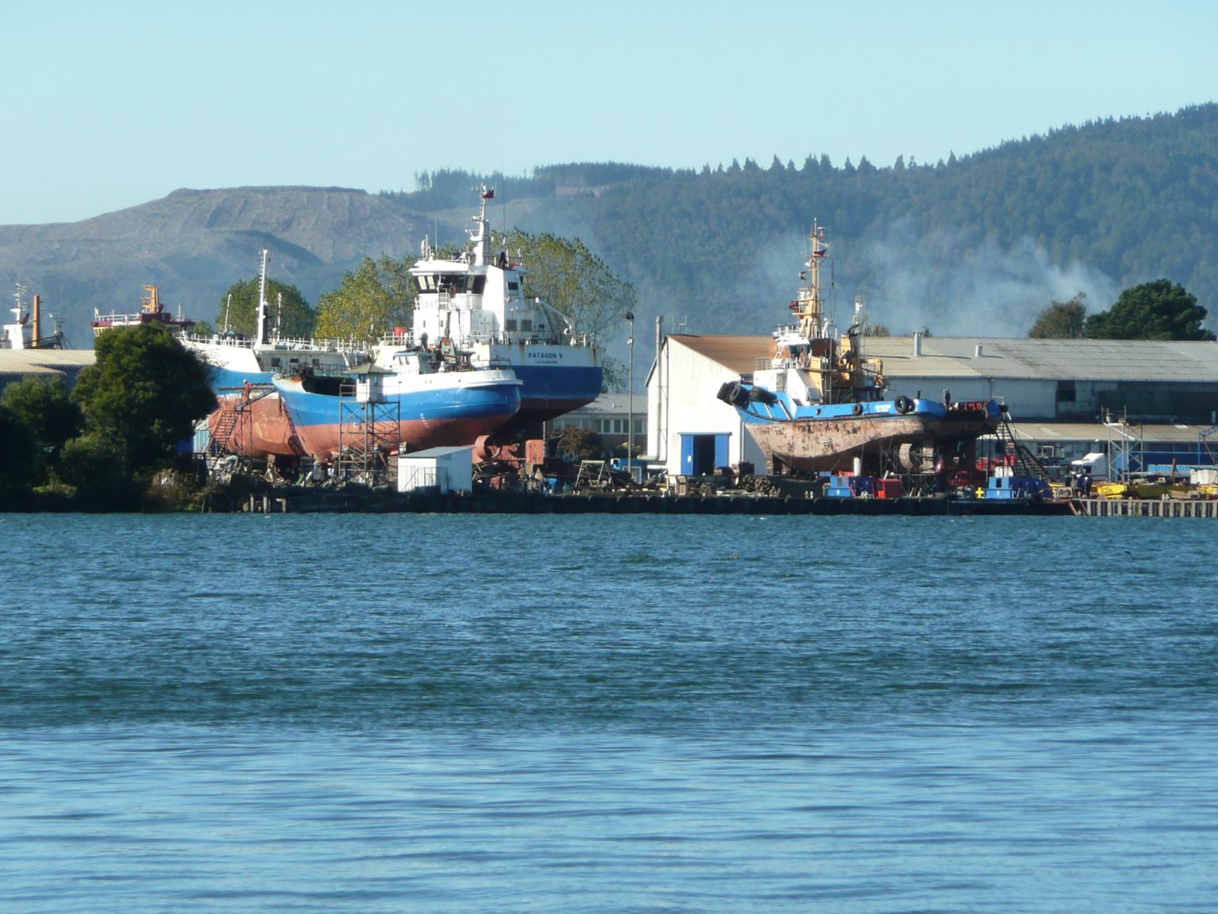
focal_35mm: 286
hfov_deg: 6.9
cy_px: 457
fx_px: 10063
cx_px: 609
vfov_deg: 5.2
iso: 100
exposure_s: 1/400
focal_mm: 39.1
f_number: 4.9
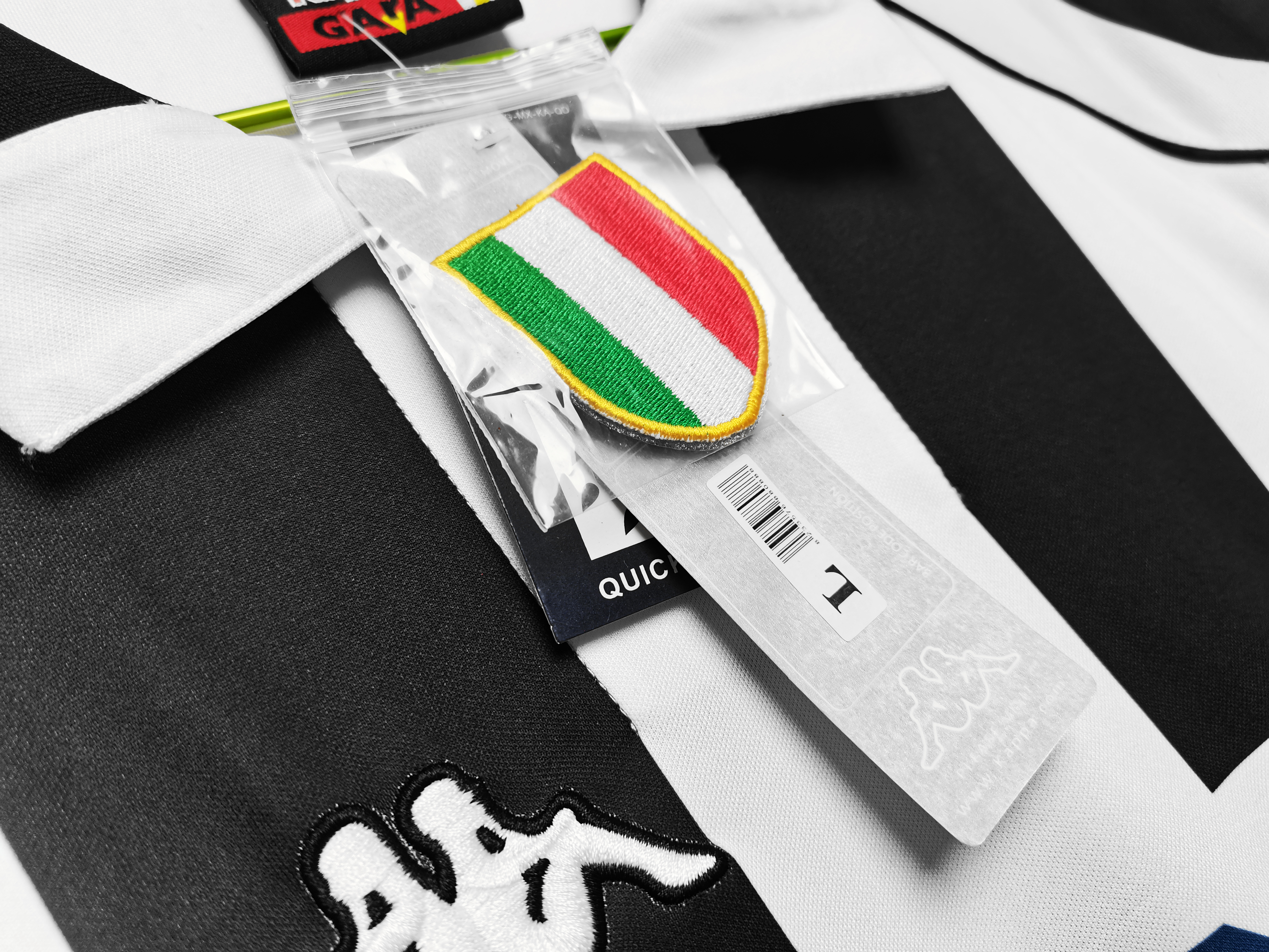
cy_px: 476
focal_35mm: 26
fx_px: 953
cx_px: 634
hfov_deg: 67.3
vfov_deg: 53.1
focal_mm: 5.58
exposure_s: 1/100
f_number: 1.8
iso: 80
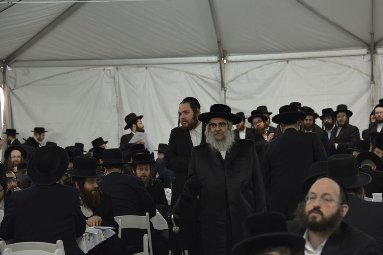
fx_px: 1224
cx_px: 219
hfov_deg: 17.8
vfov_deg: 11.9
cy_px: 132
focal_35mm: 115
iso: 2000
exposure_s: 1/100
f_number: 5.6
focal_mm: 100
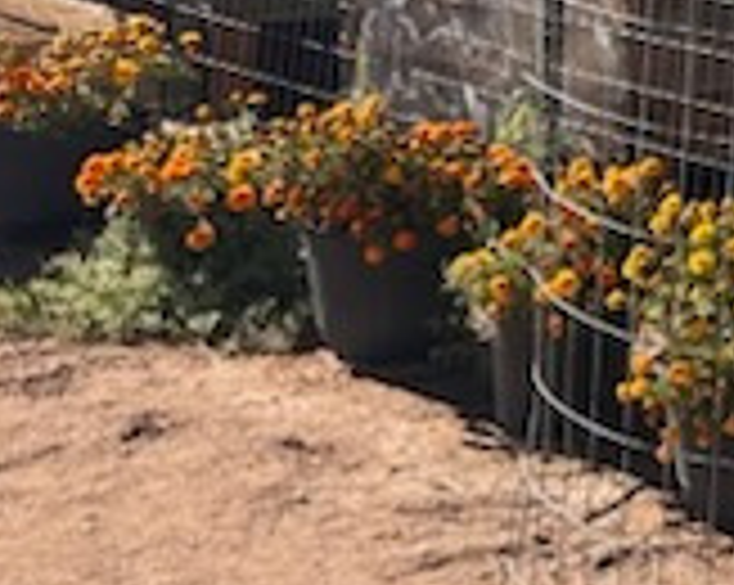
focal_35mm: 115
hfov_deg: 12.8
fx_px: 2495
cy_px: -202
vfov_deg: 12.9
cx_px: 1761
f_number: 1.78
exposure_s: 1/2028
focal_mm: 6.86
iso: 80
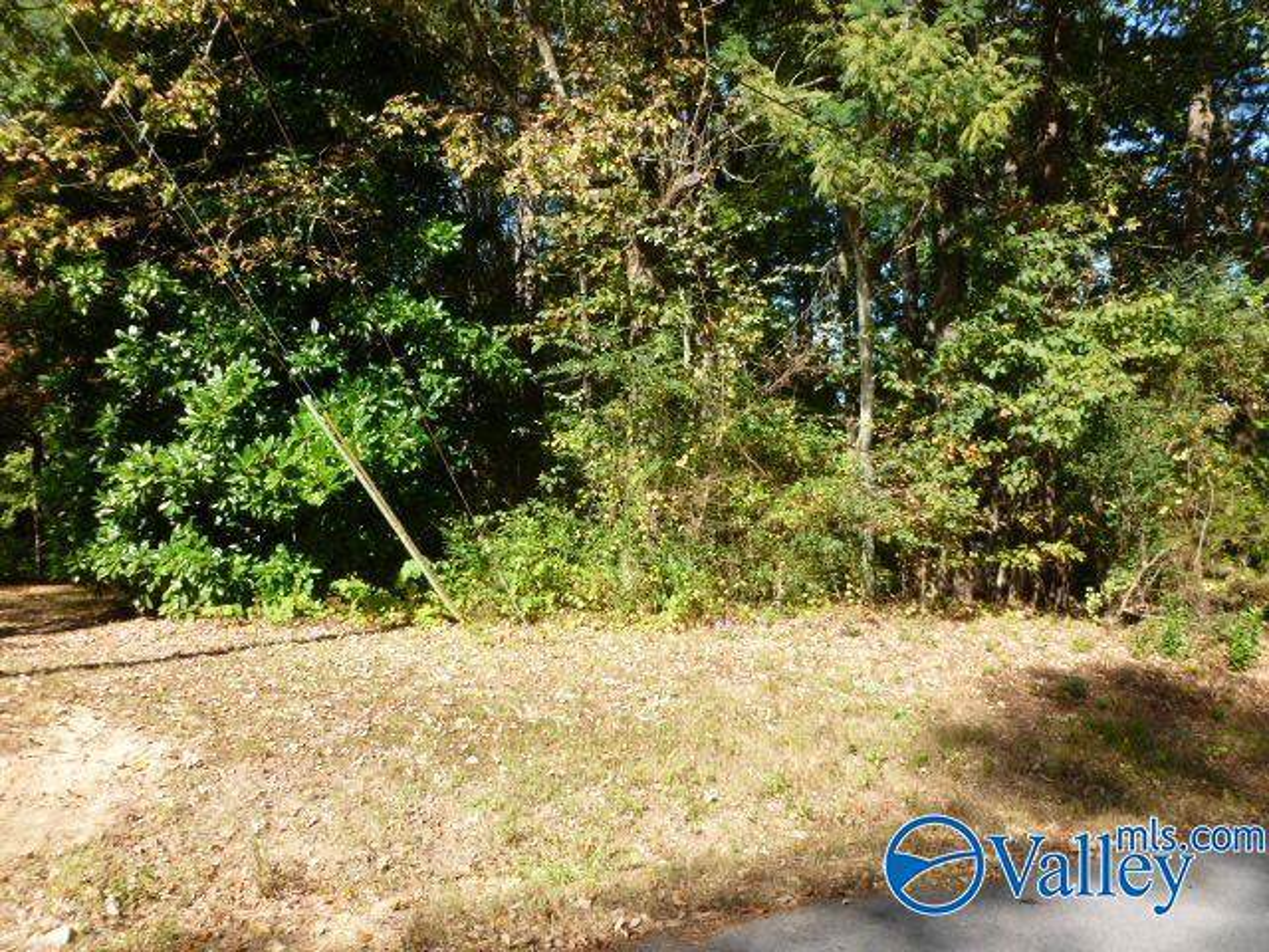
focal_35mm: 28
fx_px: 1026
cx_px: 634
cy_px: 476
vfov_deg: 49.7
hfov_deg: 63.4
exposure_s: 1/250
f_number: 3.3
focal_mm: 5
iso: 100
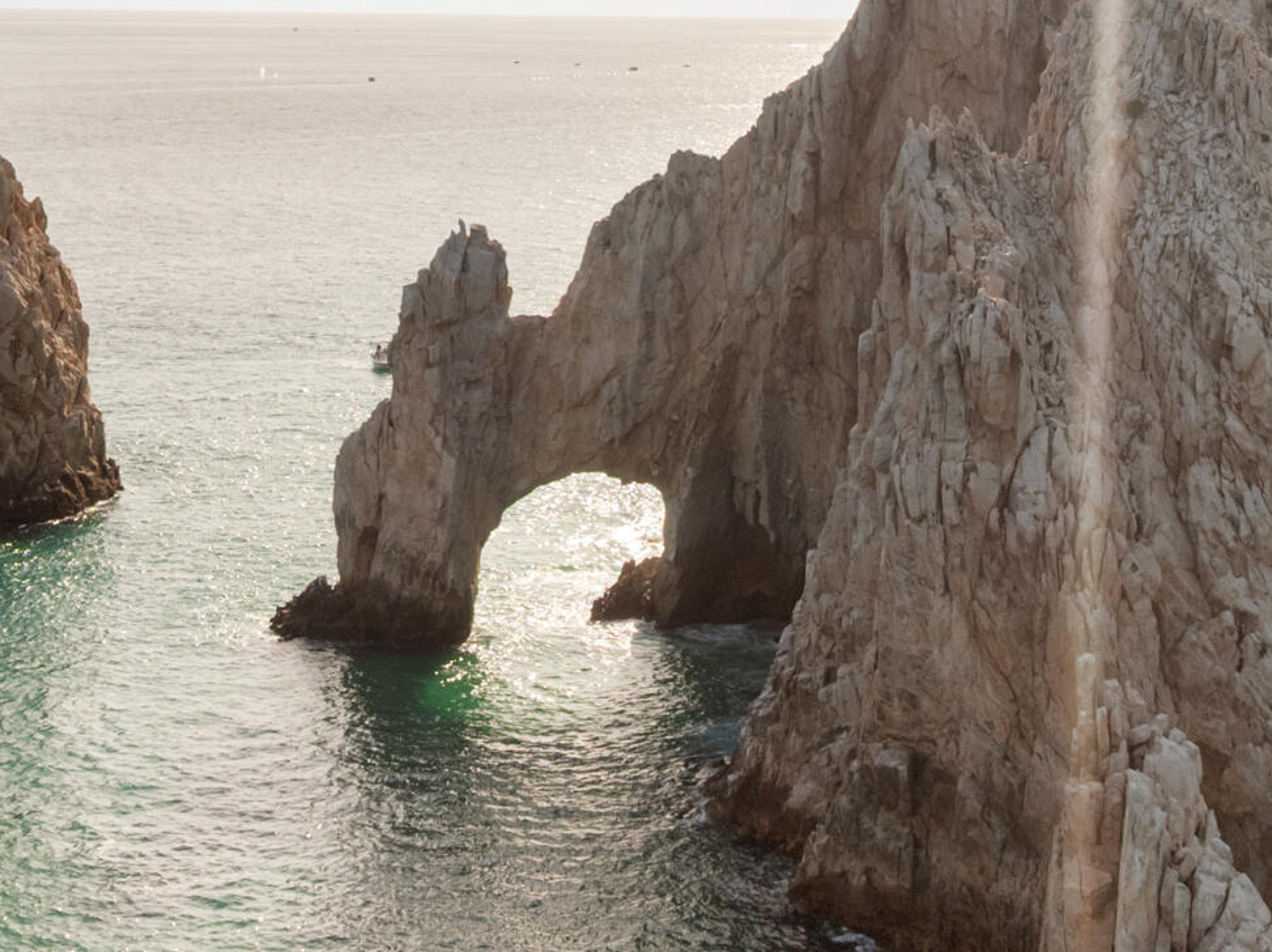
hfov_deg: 26.3
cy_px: 207
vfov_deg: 19.7
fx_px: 2717
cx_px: 591
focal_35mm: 74
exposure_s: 1/100
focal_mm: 12.29
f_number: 6.3
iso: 200
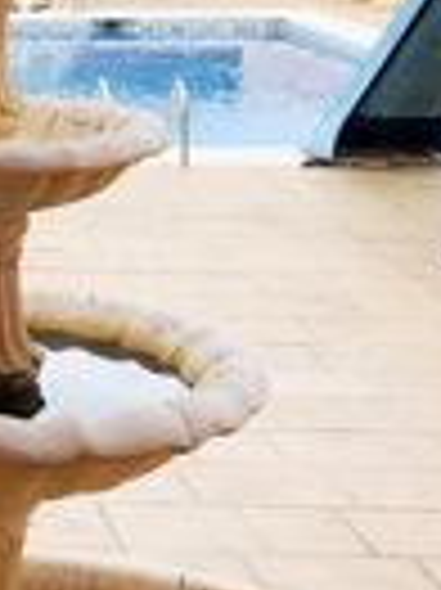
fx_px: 1940
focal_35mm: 114
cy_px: 104
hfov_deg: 12.1
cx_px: -299
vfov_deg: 17.1
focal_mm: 3.99
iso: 20
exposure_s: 1/1000
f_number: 1.8
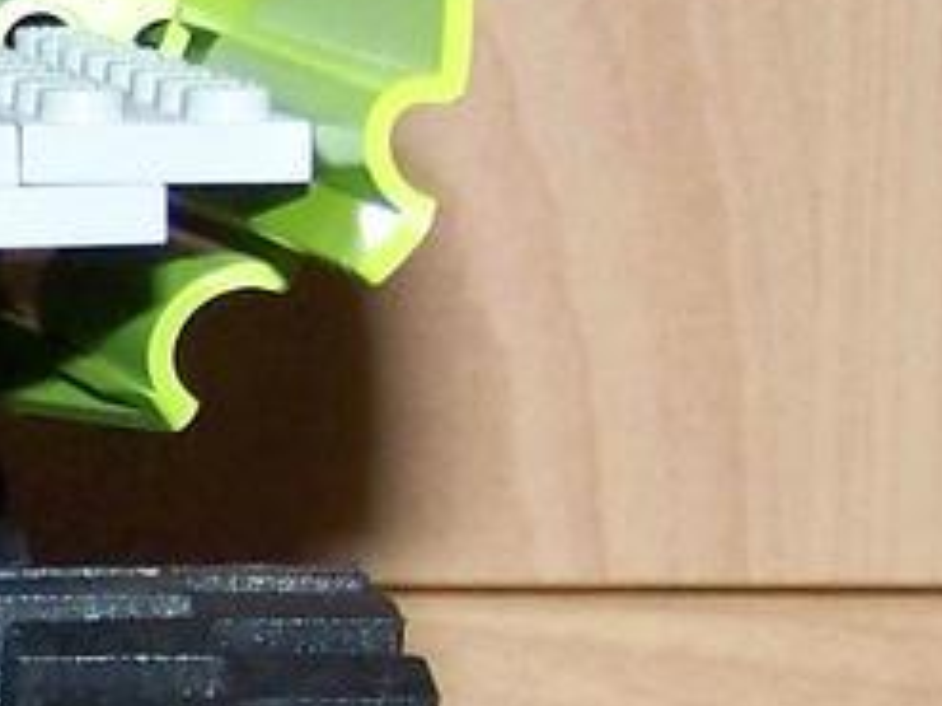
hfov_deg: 8.0
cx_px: -931
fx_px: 6419
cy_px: 798
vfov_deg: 6.3
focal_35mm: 236
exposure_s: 1/30
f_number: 2.8
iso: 200
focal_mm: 6.3
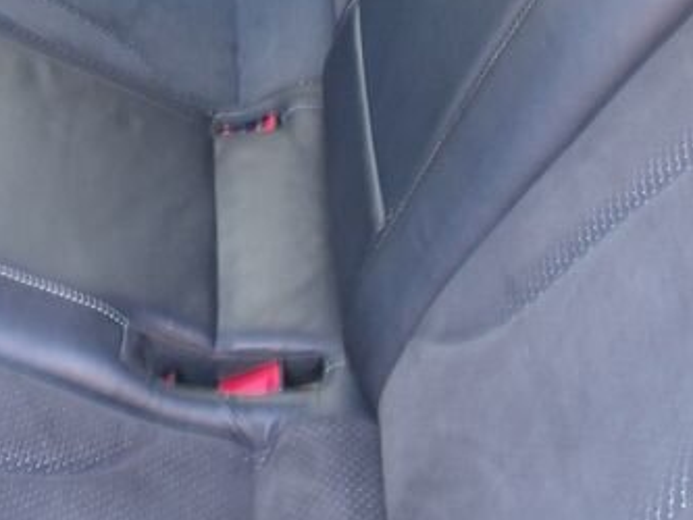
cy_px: -158
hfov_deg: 23.0
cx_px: 79
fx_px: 1662
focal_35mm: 83
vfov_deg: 16.8
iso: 200
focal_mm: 4.9
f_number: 3
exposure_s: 1/15
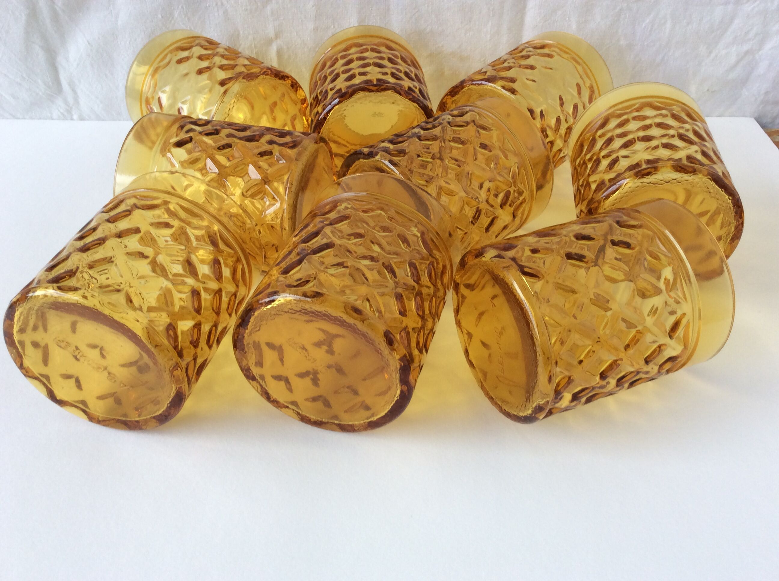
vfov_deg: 44.1
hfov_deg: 56.9
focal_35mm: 32
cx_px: 390
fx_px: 719
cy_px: 290
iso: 32
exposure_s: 1/50
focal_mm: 3.3
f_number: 2.4
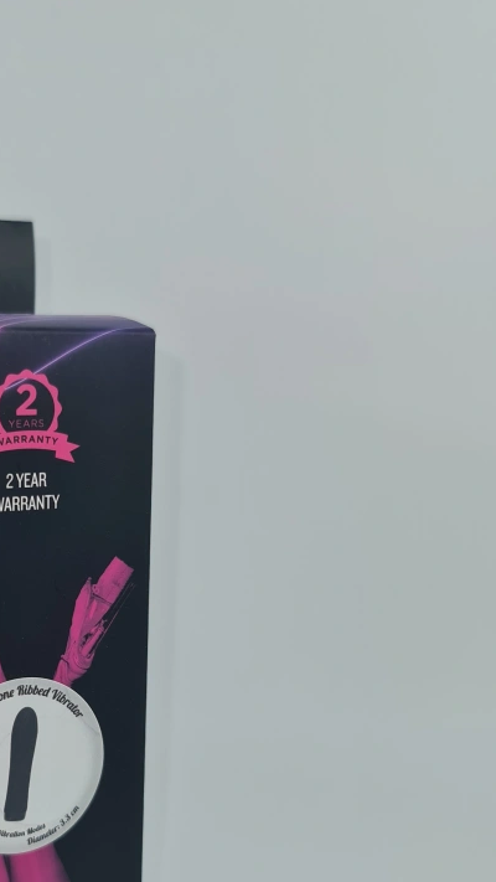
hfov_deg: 24.7
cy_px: 584
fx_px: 1075
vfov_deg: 44.0
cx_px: -1
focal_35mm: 46
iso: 50
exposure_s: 1/278
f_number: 1.8
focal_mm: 7
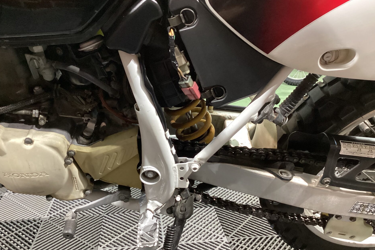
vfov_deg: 39.9
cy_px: 136
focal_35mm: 33
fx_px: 344
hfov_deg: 57.2
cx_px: 184
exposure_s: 1/30
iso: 500
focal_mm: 3.3
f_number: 2.4
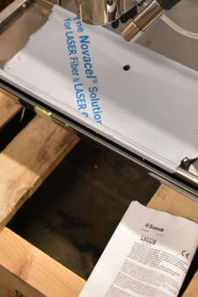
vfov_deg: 21.7
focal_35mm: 83
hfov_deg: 16.1
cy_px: -106
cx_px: 199
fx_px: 685
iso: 4500
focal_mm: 20
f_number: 3.8
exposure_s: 1/125
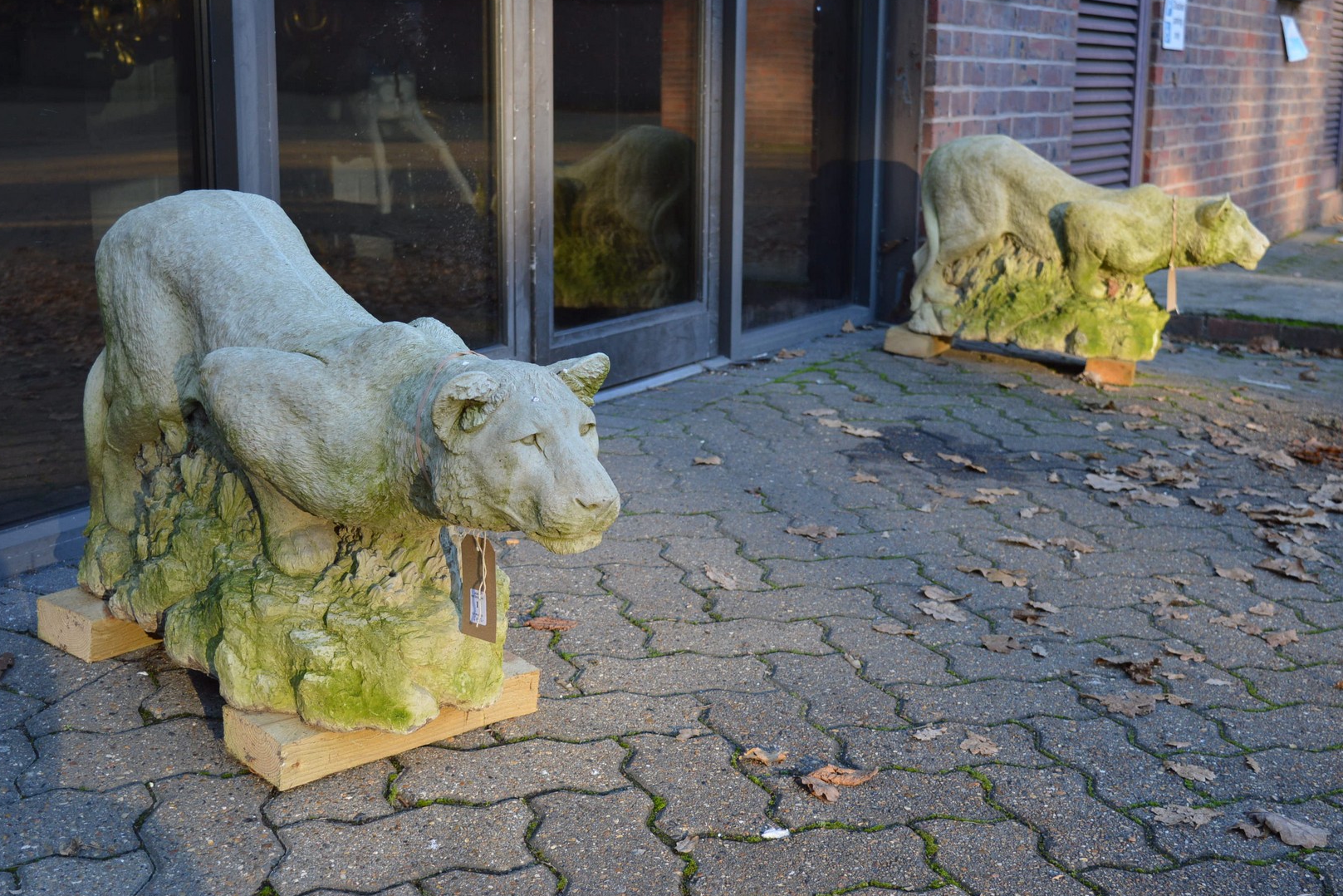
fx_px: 1716
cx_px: 664
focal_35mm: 46
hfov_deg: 42.7
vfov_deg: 29.2
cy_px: 445
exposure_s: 1/125
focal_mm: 30
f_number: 5.6
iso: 360
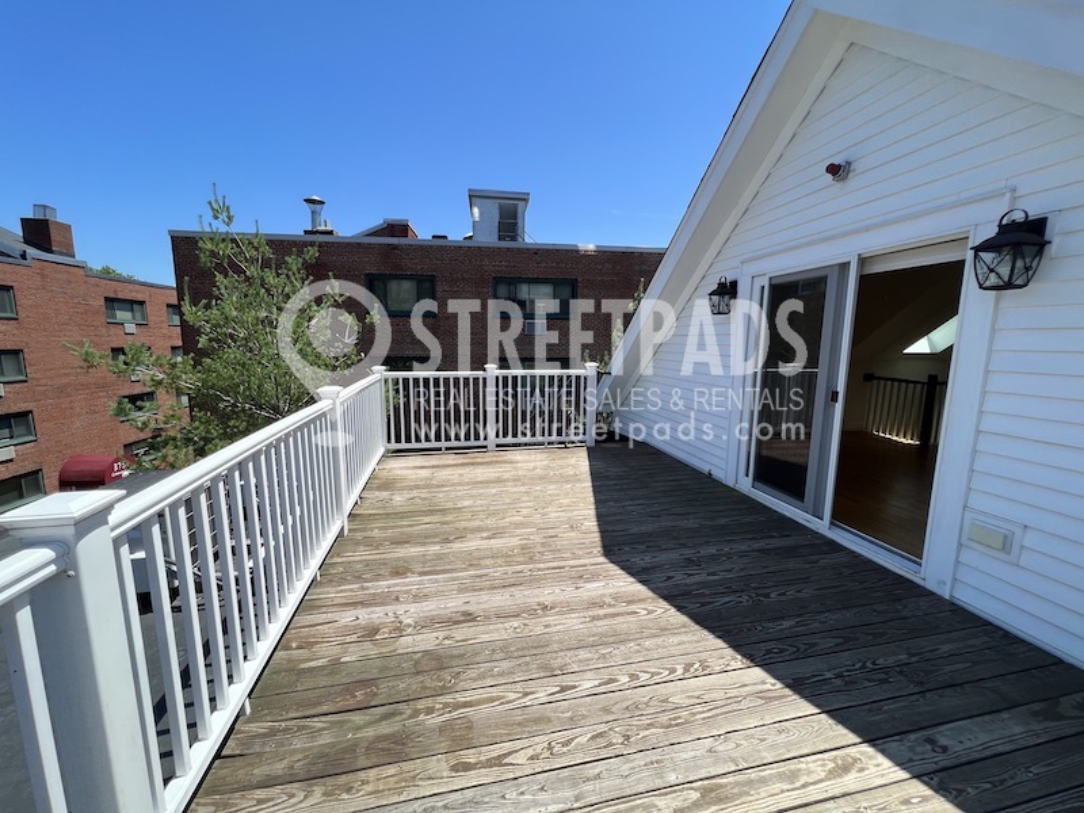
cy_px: 406
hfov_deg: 106.2
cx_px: 542
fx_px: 407
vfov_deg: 89.9
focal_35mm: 13
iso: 32
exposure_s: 1/1085
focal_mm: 1.57
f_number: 1.8
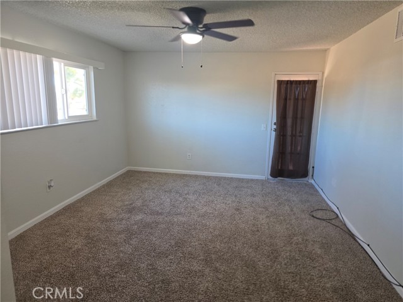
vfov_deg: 58.9
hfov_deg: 73.9
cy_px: 151
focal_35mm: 23
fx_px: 268
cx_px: 202
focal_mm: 6.3
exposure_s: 1/120
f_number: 1.7
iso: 200
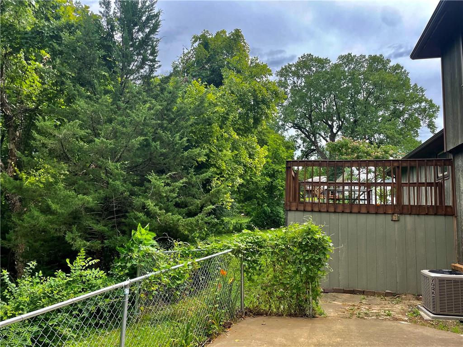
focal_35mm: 26
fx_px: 348
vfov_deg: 53.1
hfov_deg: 67.3
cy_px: 174
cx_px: 232
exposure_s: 1/861
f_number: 1.6
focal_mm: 4.2
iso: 32
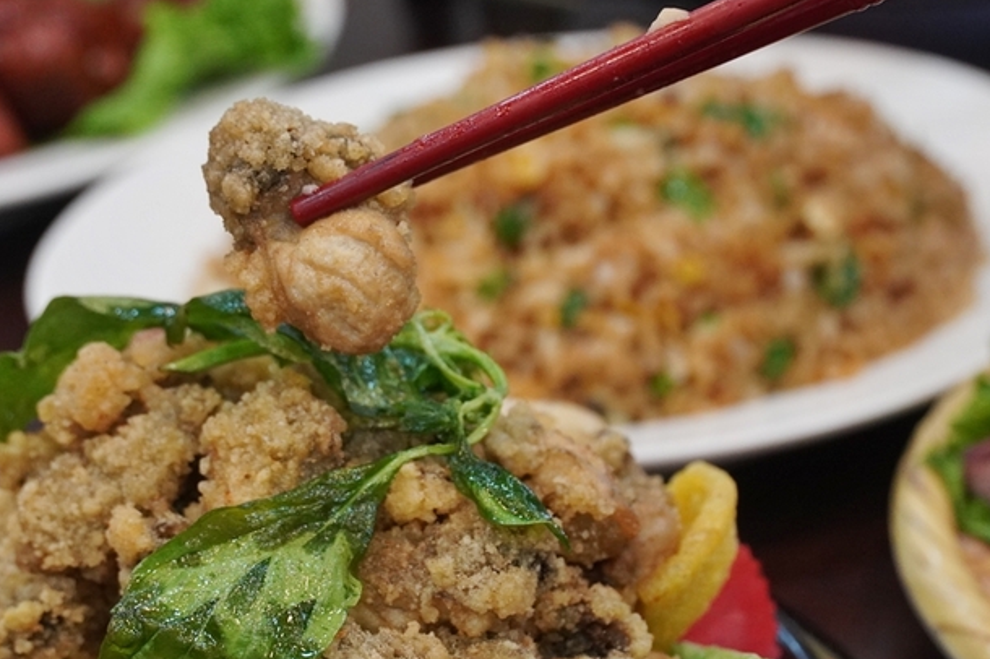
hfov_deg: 14.9
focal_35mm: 138
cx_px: 427
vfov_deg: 9.9
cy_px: 318
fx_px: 3793
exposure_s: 1/160
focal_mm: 66
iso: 2000
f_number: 5.6
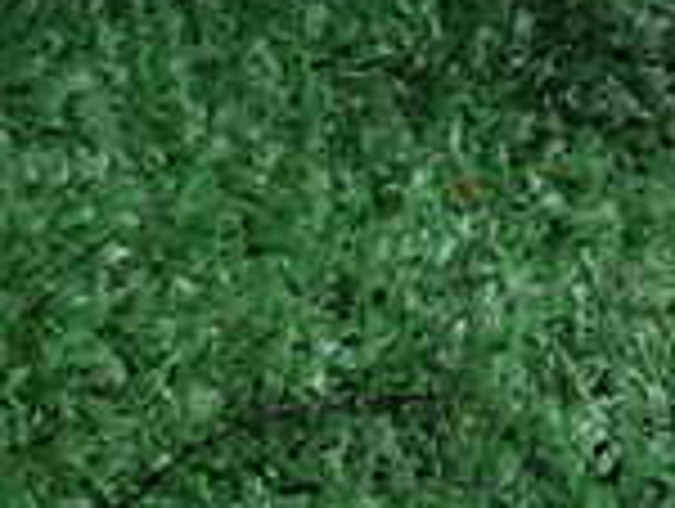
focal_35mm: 152
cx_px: 1130
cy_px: -418
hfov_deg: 12.1
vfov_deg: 9.3
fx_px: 2969
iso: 100
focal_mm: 6.83
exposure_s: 1/160
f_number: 2.7
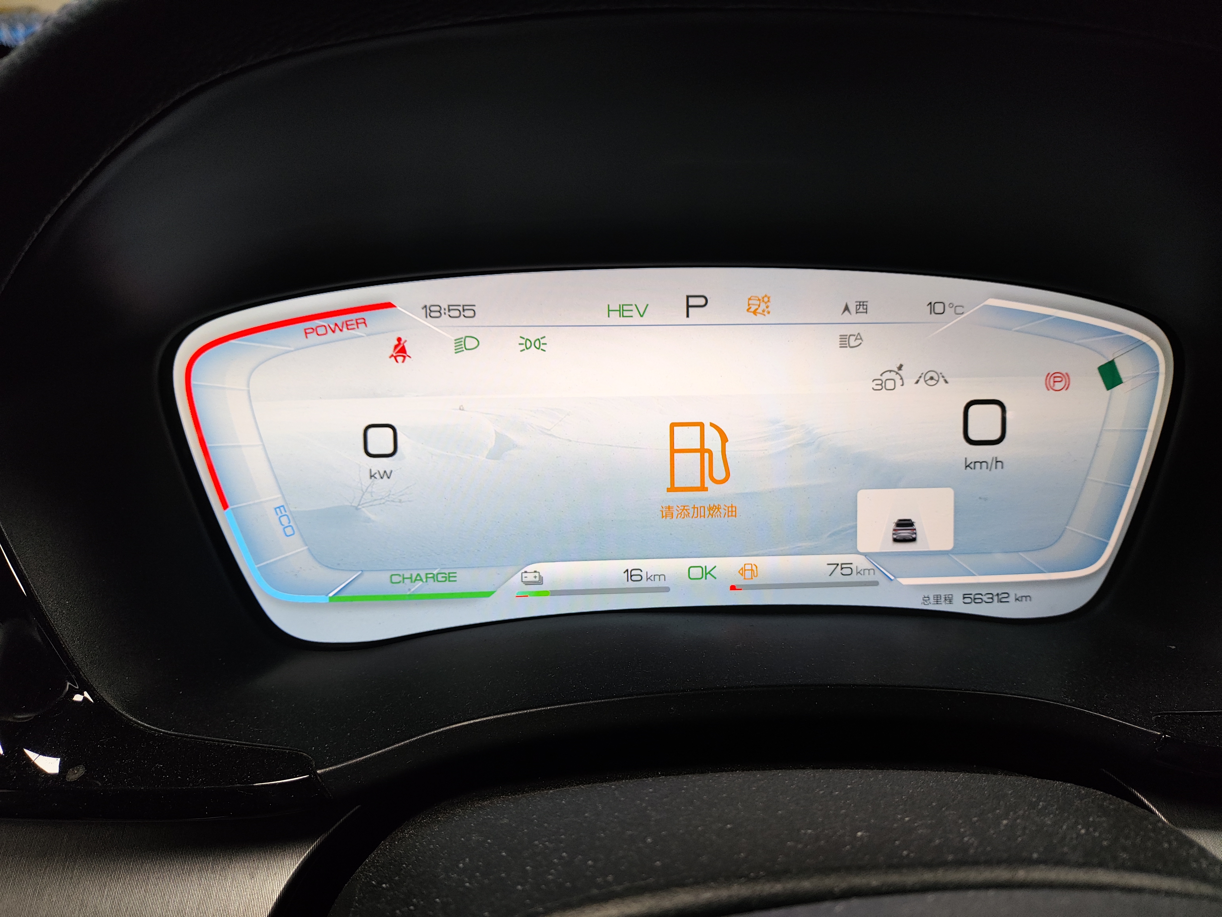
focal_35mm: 24
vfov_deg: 56.9
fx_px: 848
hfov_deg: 71.6
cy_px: 458
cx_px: 611
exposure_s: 1/50
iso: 136
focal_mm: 4.68
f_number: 1.8
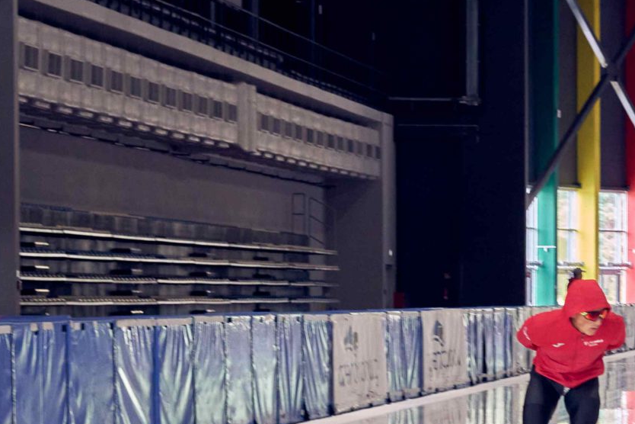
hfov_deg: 7.9
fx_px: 4550
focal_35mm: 258
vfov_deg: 5.3
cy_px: 513
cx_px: 825
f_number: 4.5
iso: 1250
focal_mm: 56
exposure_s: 1/200
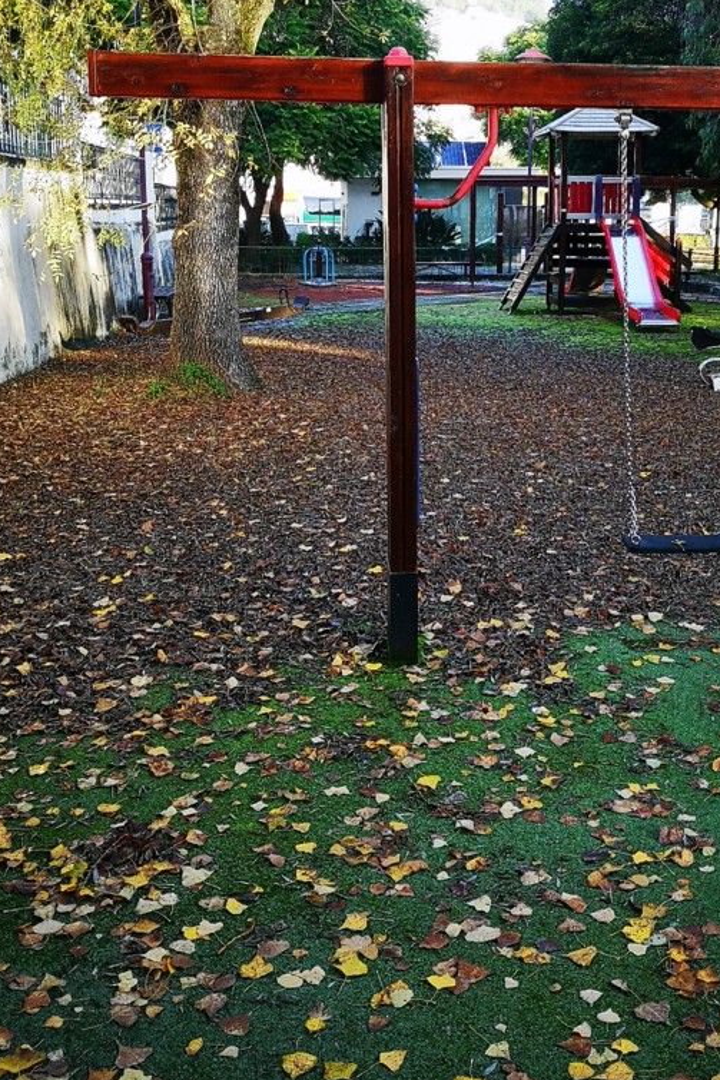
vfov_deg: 47.2
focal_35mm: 41
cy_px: 445
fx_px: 1230
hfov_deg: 32.4
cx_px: 465
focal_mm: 3.95
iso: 50
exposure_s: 1/100
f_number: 1.8
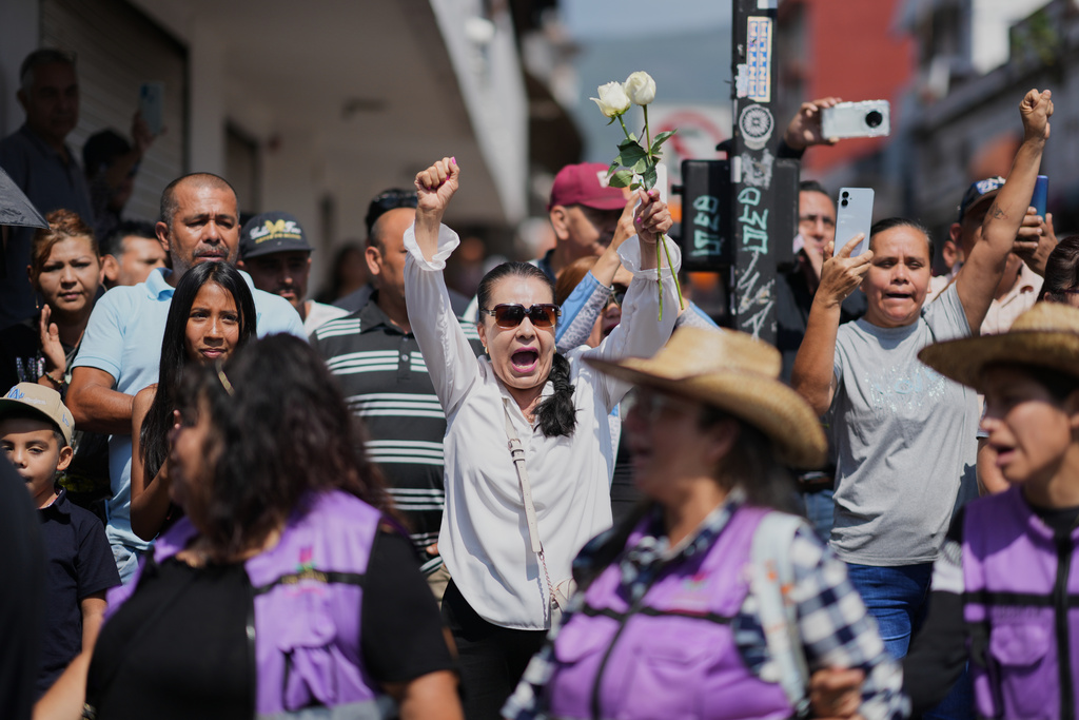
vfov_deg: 16.1
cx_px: 540
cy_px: 360
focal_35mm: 85
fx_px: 2548
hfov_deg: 23.9
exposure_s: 1/8000
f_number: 1.4
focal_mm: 85
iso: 100
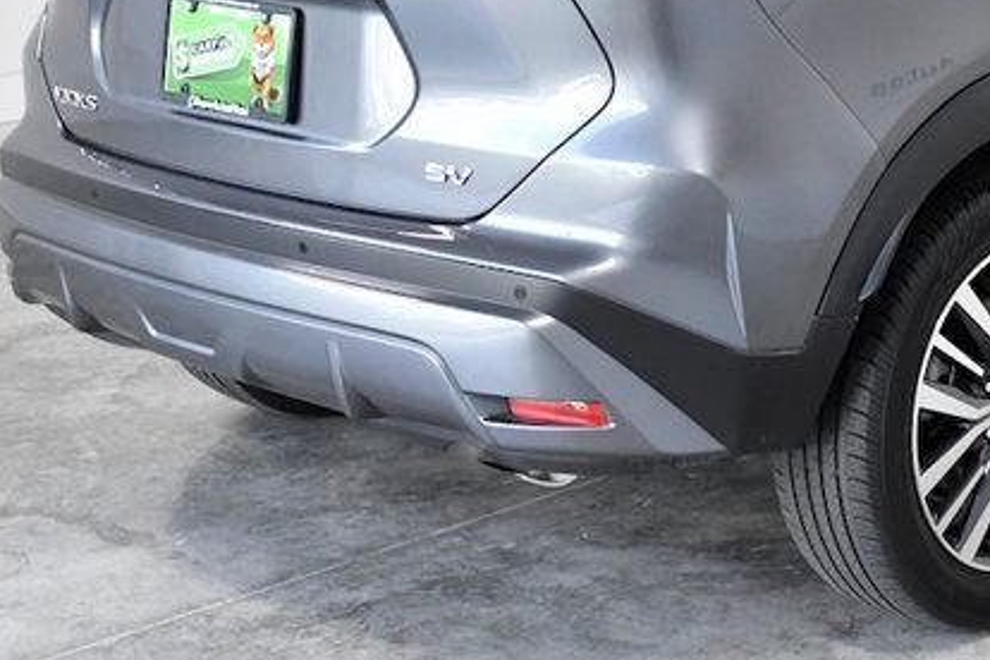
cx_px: 899
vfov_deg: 15.0
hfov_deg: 22.3
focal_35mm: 89
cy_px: -56
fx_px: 2447
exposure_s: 1/800
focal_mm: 24
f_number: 4.5
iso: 2000
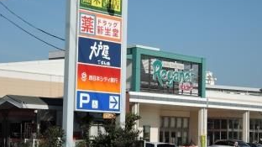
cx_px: 170
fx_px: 653
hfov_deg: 22.6
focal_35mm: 94
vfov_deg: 12.8
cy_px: 61
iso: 80
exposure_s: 1/160
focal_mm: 12.8
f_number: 3.7
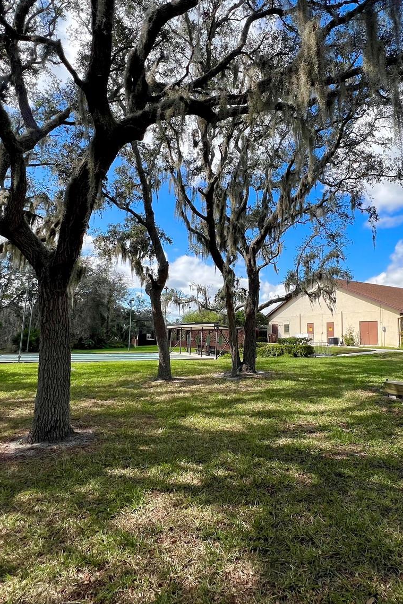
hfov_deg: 63.9
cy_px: 288
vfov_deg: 86.9
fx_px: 319
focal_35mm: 19
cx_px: 244
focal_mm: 1.57
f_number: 1.8
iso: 32
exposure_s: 1/1429
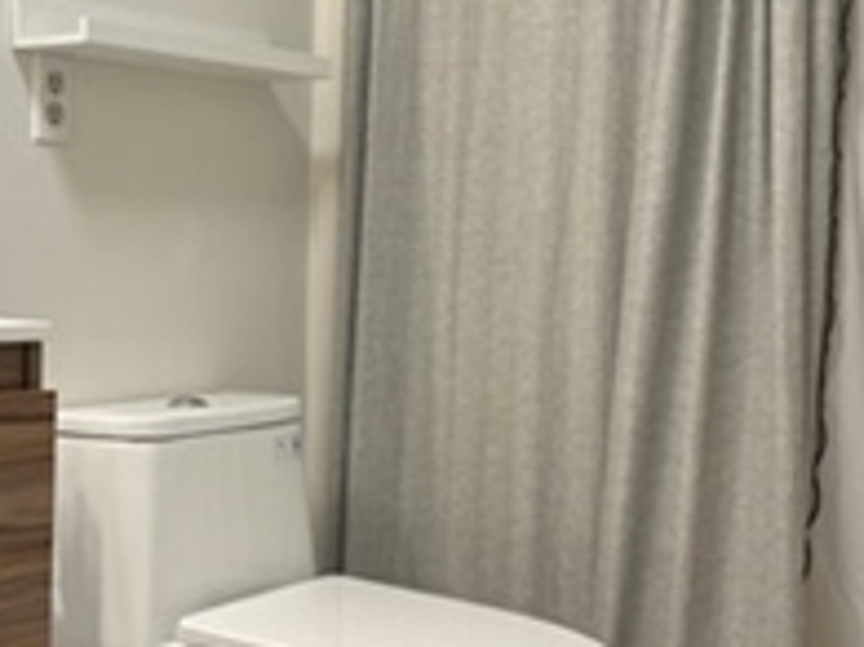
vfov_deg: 21.6
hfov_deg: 28.0
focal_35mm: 68
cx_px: 171
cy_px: 317
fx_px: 1696
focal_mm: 5.96
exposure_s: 1/60
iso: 80
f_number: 1.6
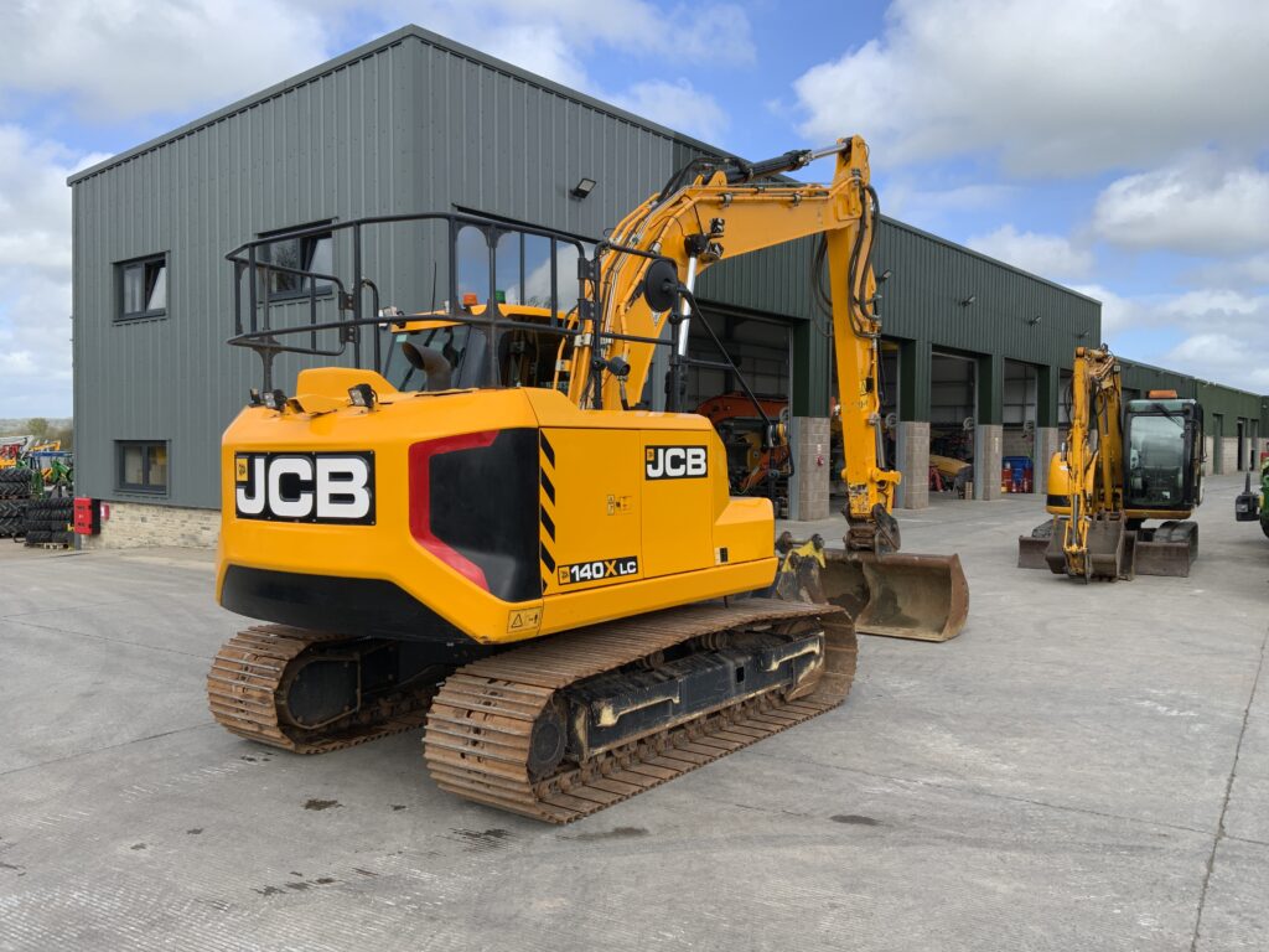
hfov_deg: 61.7
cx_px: 634
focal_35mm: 29
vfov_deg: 48.2
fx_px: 1063
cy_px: 476
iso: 16
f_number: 1.8
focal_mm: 3
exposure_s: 1/1144
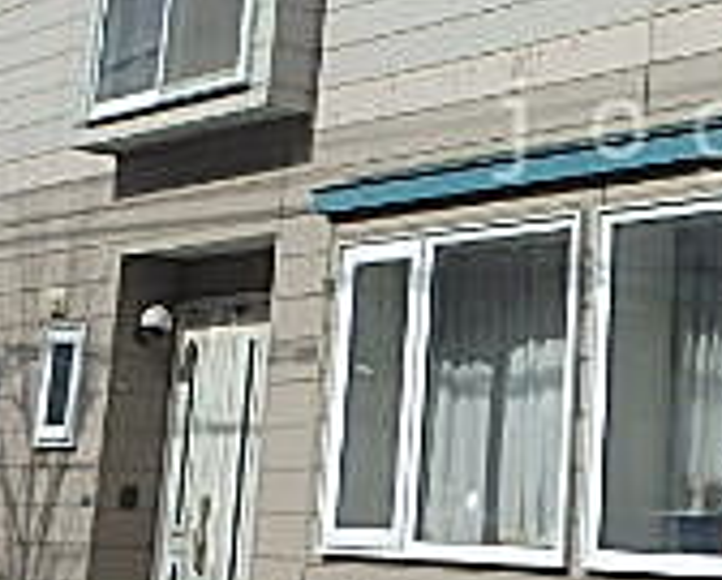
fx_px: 1670
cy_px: 129
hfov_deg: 23.0
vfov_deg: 19.5
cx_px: 786
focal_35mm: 78
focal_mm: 3.7
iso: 125
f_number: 6
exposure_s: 1/800
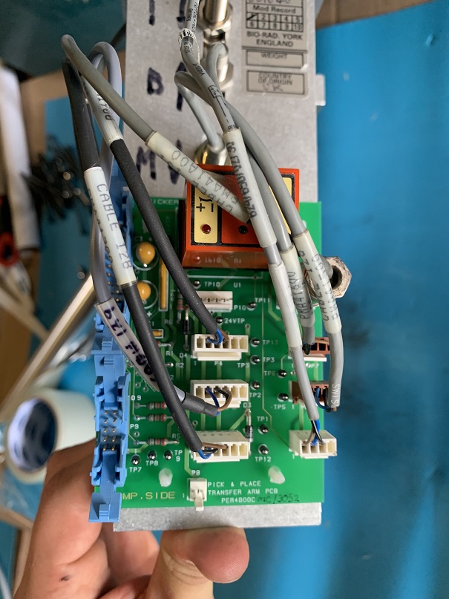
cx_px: 224
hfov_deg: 53.1
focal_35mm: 26
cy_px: 300
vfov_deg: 67.3
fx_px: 450
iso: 125
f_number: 1.8
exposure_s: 1/60
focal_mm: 4.25
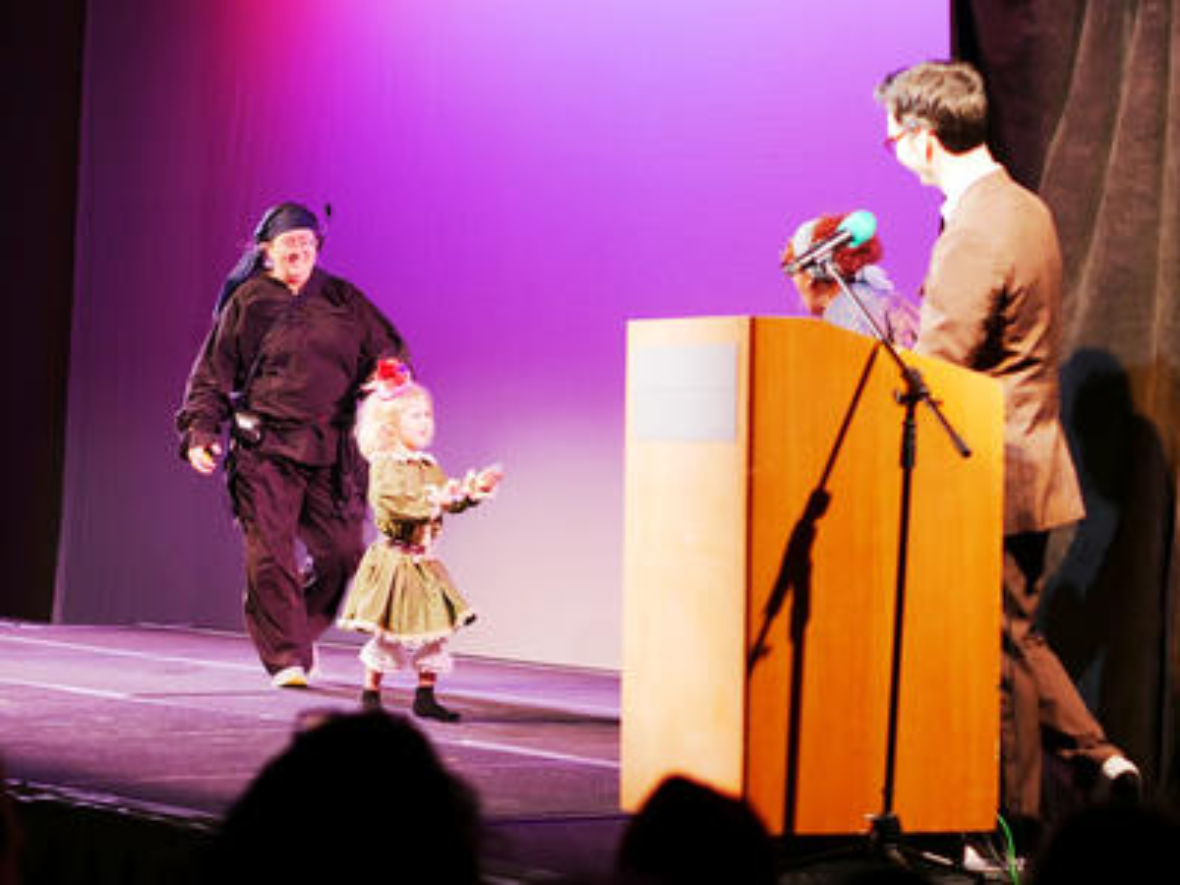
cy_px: 442
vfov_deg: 16.4
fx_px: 3068
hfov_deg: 21.8
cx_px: 590
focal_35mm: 90
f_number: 1.8
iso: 400
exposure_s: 1/100
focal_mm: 45
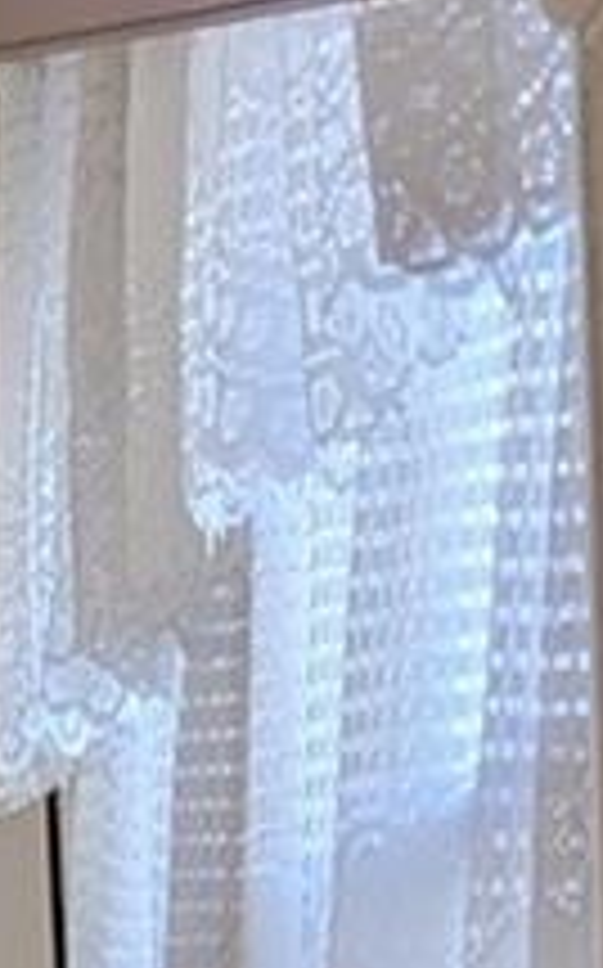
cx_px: -1800
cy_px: 2265
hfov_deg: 5.9
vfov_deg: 9.9
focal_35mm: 189
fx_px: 4980
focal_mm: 6.9
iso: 108
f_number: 1.68
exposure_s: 1/60
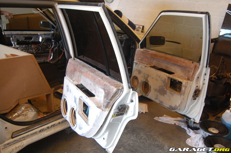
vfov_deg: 36.7
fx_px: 231
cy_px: 76
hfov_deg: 53.2
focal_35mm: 36
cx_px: 116
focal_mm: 24
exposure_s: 1/30
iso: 800
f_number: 4
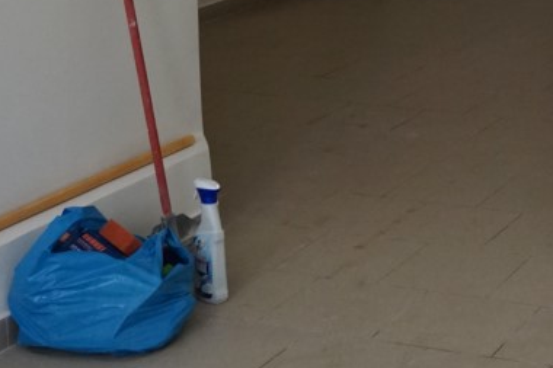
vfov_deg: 13.8
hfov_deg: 20.1
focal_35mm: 96
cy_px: -92
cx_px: 648
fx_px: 1467
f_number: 4
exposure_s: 1/160
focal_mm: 21
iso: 1600
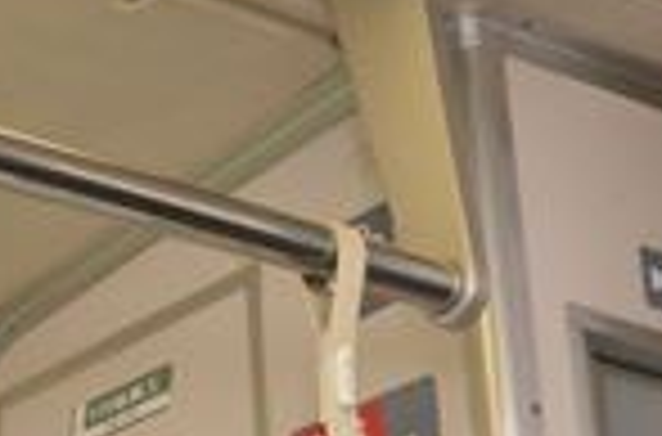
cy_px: 470
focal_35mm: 133
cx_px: -158
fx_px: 2438
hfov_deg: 14.9
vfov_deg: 10.1
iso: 3200
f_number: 8
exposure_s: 1/640
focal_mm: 26
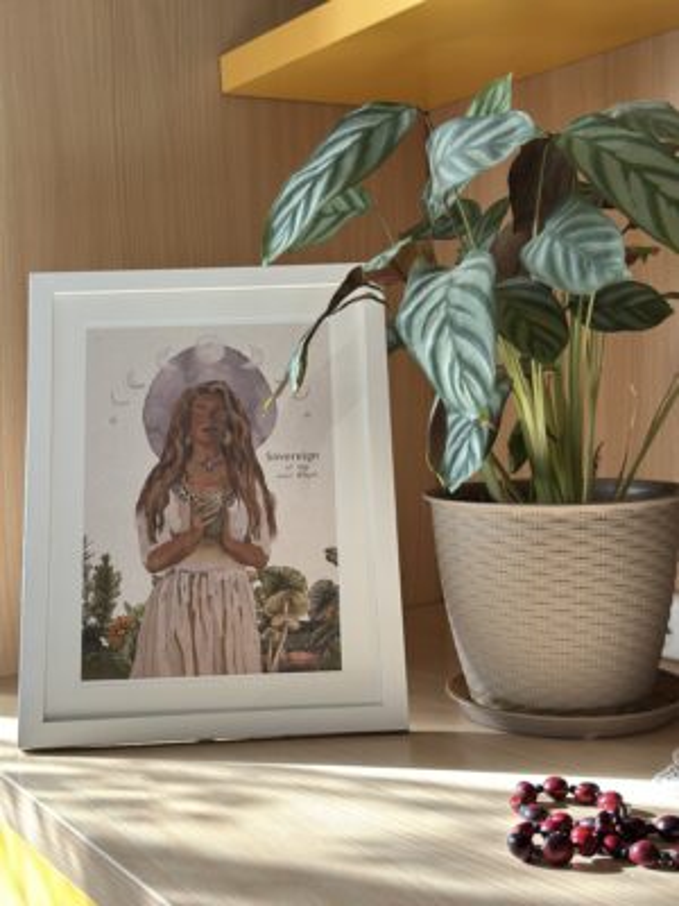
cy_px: 453
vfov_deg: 39.7
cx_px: 340
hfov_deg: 30.3
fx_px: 1255
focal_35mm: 48
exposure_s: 1/172
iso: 100
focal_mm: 6.86
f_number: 1.78
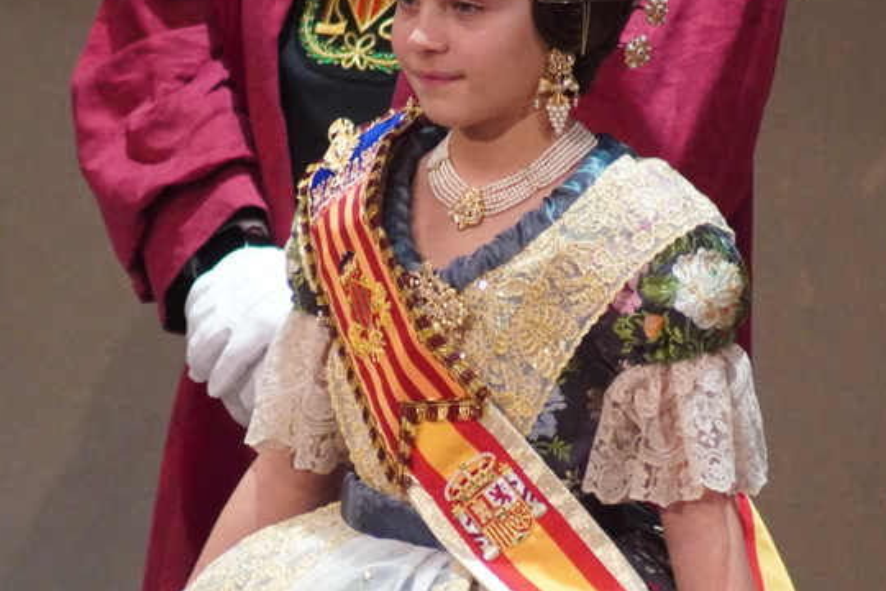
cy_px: 304
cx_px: 394
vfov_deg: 1.4
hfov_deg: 2.1
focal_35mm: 1000
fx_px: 24609
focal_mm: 300
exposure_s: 1/500
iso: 5000
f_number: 5.6
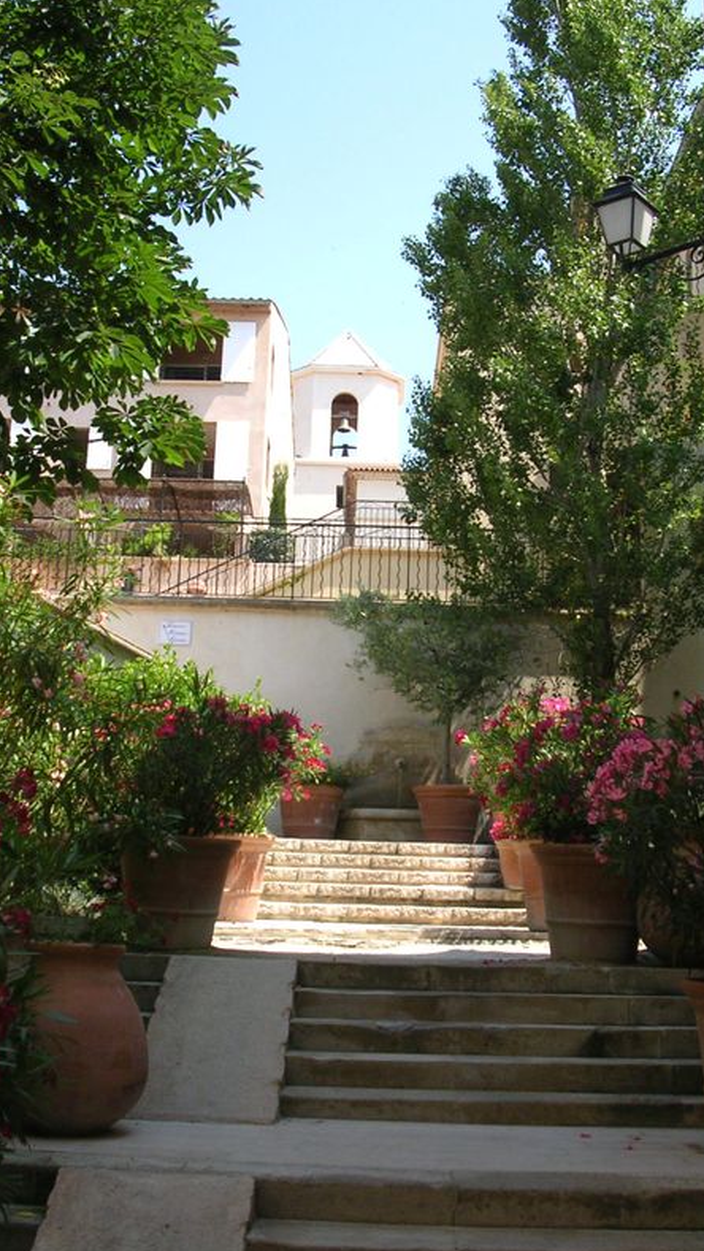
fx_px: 1393
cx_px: 335
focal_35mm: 42
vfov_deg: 48.4
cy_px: 625
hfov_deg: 28.4
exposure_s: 1/173
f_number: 5.6
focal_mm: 5.8
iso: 50
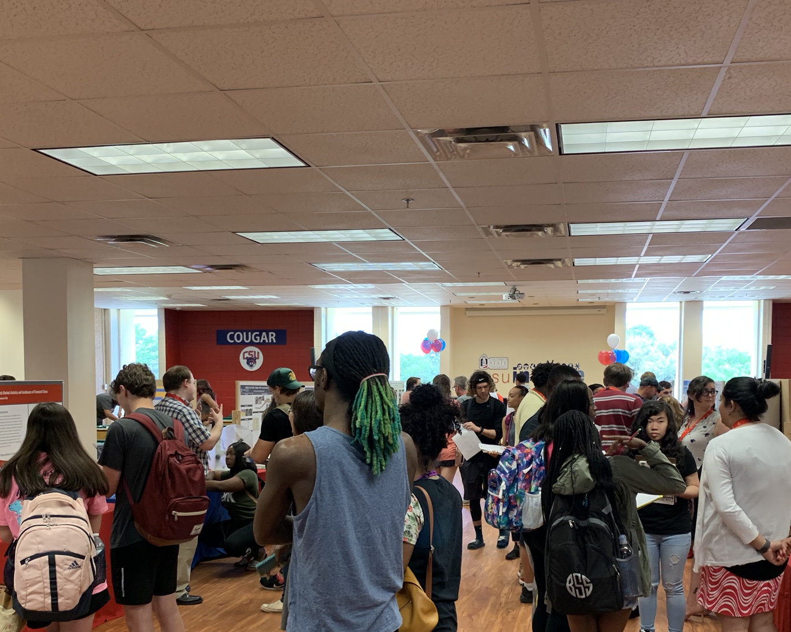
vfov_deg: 38.6
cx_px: 412
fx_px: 889
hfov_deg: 47.9
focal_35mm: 38
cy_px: 436
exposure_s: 1/60
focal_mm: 4.25
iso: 100
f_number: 1.8
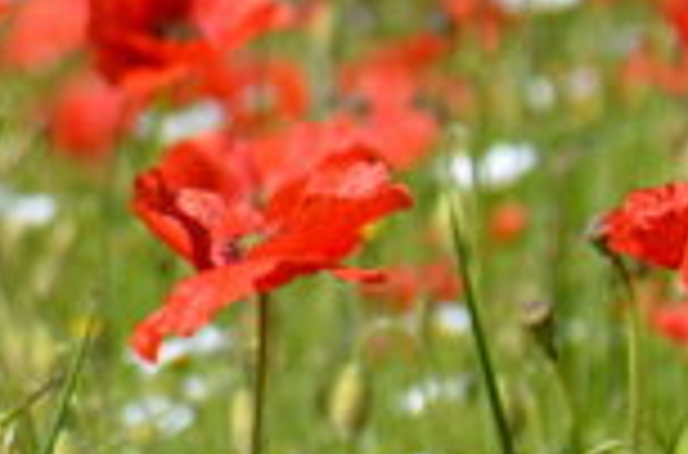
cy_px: 362
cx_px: -1421
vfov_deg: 1.6
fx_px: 16118
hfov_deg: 2.4
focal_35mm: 846
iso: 200
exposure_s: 1/800
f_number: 7.1
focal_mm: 72
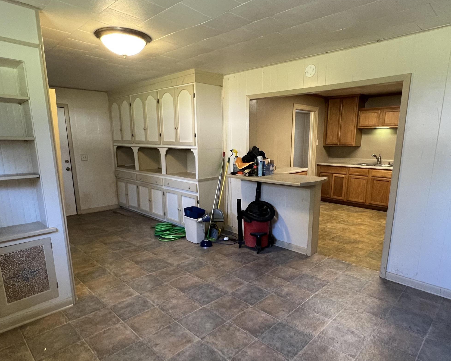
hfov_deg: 80.4
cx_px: 232
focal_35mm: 20
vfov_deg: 67.8
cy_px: 204
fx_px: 267
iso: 320
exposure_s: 1/60
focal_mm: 1.57
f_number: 1.8
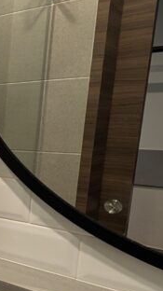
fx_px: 331
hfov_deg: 17.0
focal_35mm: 43
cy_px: 184
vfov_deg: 46.9
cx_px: -190
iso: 144
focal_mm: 2.02
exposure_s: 1/33.3
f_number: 1.7
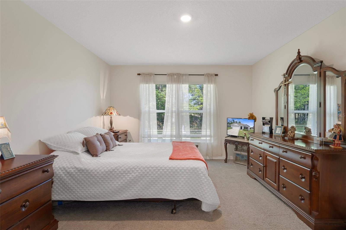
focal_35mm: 17
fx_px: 163
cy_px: 115
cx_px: 173
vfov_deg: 70.4
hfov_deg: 93.3
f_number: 8
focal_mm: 17
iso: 320
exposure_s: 2
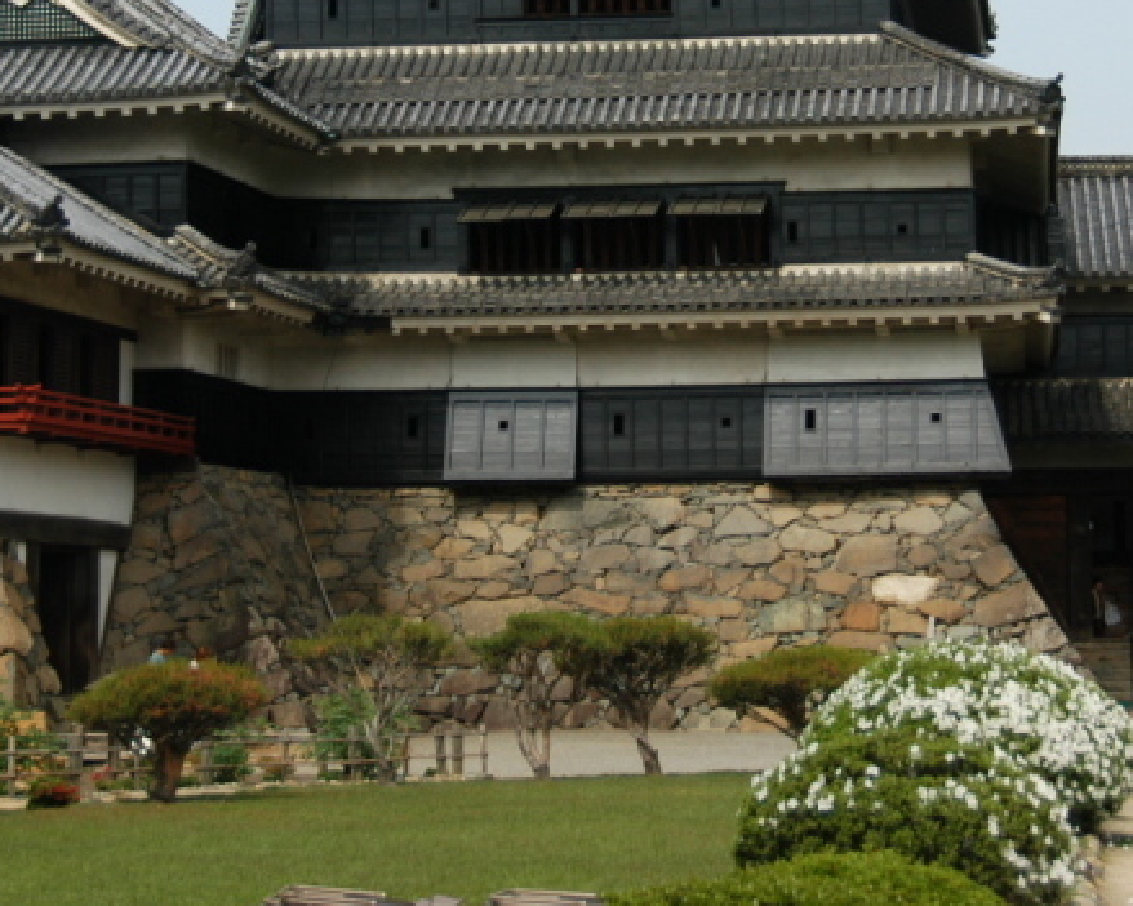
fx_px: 3520
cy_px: 58
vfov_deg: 14.5
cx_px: 736
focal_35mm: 105
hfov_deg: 18.2
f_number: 4
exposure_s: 1/500
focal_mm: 32
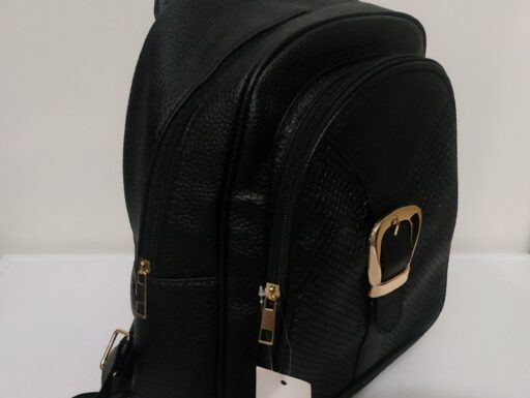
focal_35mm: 24
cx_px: 265
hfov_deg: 71.5
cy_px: 199
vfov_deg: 56.9
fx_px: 368
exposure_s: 1/17
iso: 2000
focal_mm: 3.94
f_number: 1.9
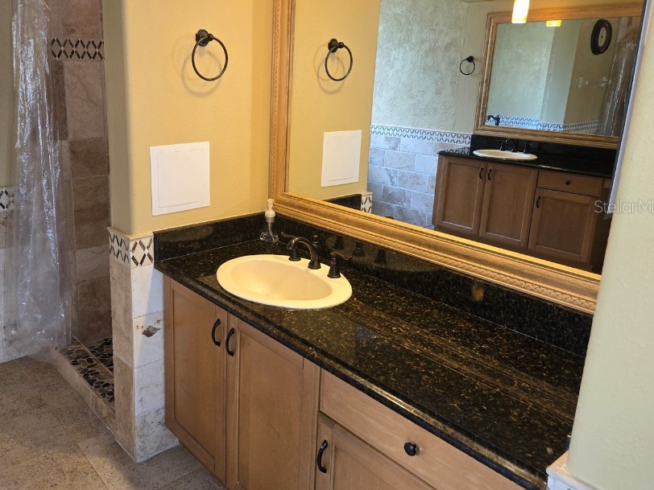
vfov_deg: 48.0
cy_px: 206
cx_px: 258
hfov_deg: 61.1
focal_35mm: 29
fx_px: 548
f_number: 1.8
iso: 100
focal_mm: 5.4
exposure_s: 1/24
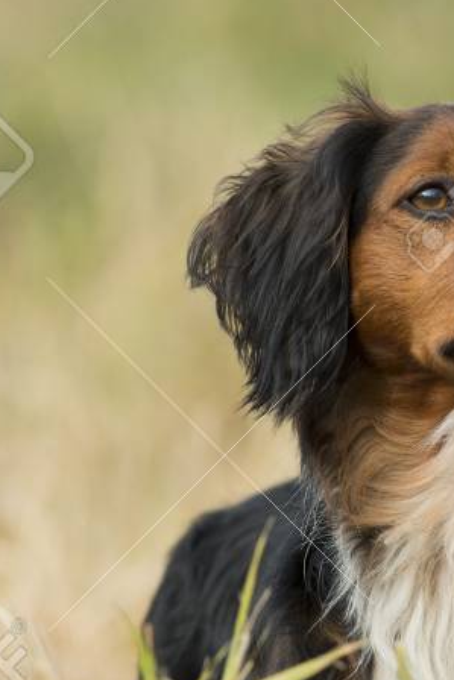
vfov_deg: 2.4
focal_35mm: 870
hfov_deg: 1.6
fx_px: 16444
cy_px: 443
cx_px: 449
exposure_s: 1/640
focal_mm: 300
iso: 280
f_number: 6.3
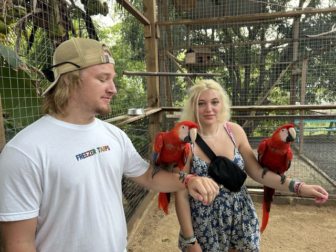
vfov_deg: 53.1
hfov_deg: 67.3
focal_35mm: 26
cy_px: 126
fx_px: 252
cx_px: 168
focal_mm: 5.7
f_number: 1.5
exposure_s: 1/132
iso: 50
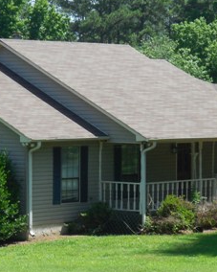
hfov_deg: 8.7
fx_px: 1430
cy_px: 170
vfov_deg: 10.8
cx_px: 93
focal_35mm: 178
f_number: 6.6
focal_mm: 14.5
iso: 125
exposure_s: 1/200
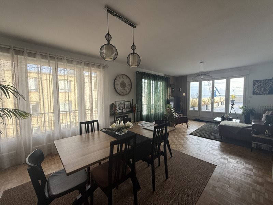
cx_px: 136
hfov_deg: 102.1
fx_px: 110
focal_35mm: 14
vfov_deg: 85.7
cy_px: 102
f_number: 2.2
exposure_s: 1/99
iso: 80
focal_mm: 2.22
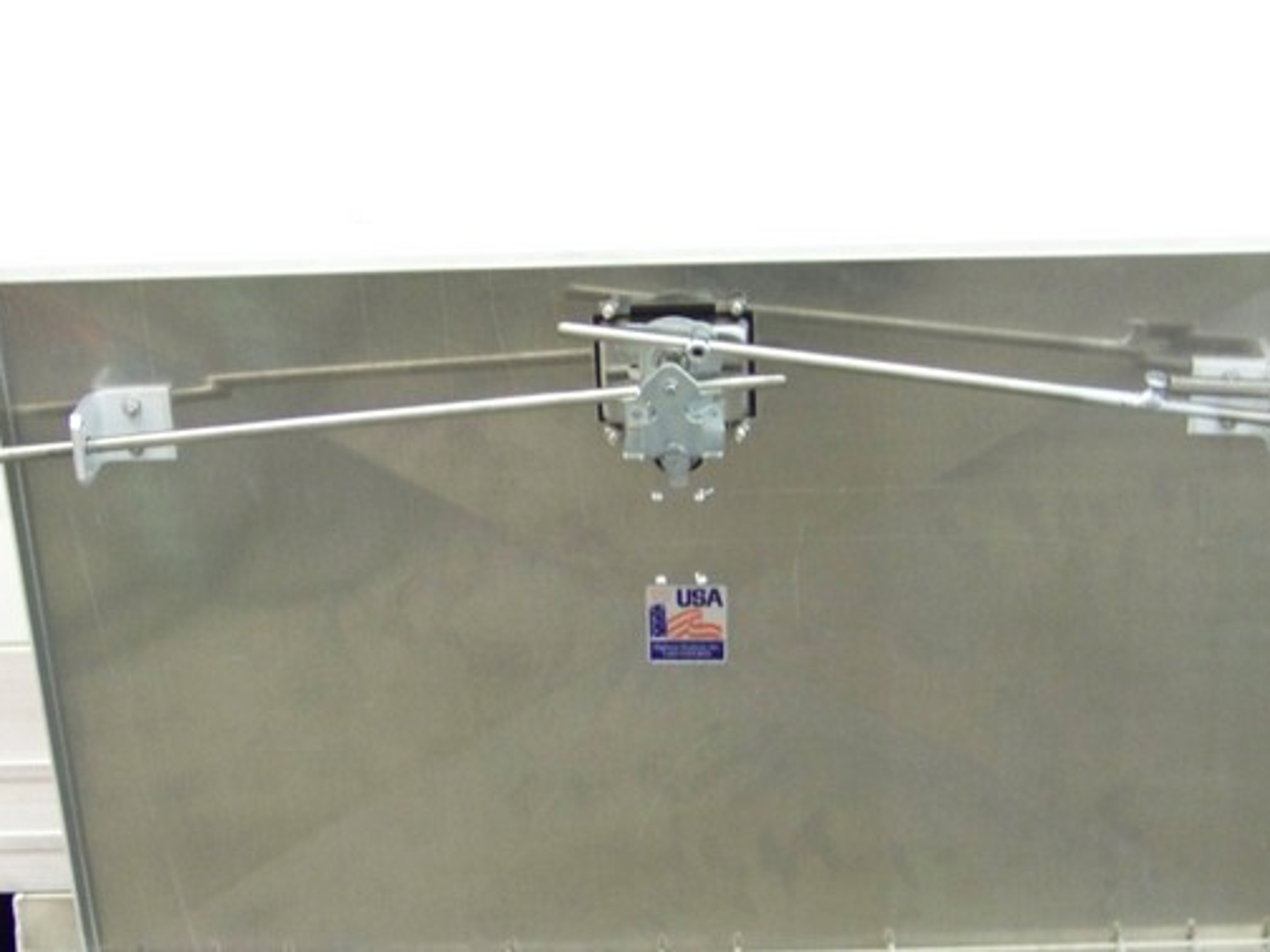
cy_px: 646
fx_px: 2495
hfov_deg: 28.5
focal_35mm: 68
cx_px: 711
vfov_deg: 21.5
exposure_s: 1/2.5
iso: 400
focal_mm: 7.6
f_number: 2.8
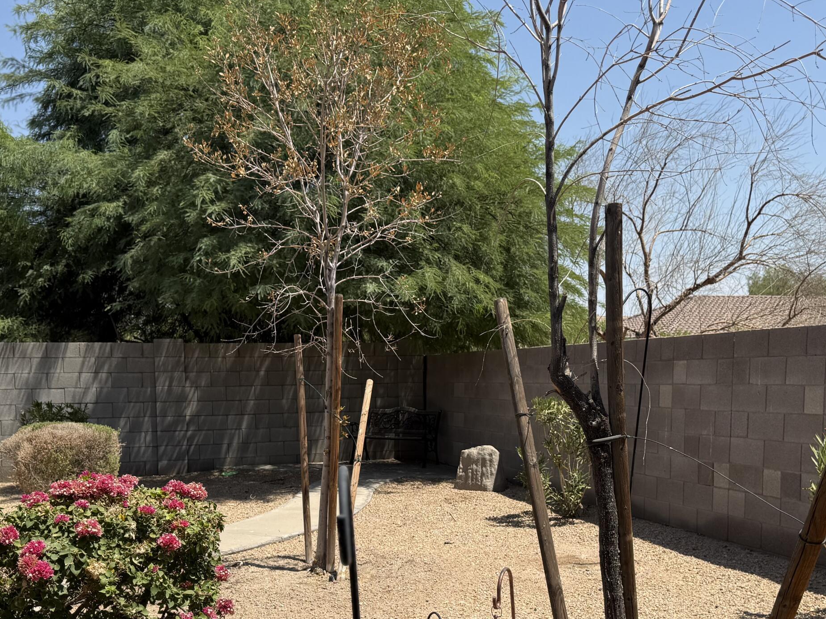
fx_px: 931
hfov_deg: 47.8
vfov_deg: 36.2
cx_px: 427
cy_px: 445
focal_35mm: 39
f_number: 1.78
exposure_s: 1/4405
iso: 80
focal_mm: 6.76
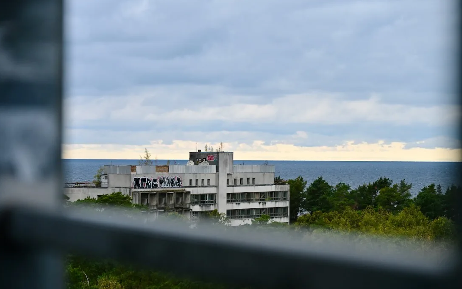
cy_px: 151
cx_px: 230
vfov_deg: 9.1
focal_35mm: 144
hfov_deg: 14.5
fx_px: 1813
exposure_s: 1/250
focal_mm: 140
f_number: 6.3
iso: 800
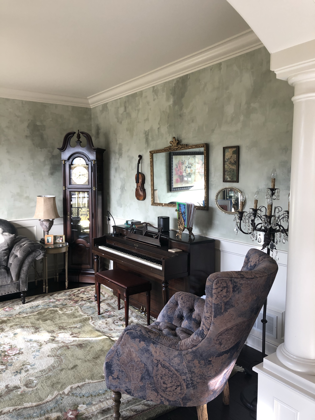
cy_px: 210
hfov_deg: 49.7
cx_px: 158
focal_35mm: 28
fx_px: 340
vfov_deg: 63.4
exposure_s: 1/40
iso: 25
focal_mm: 3.99
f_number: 1.8
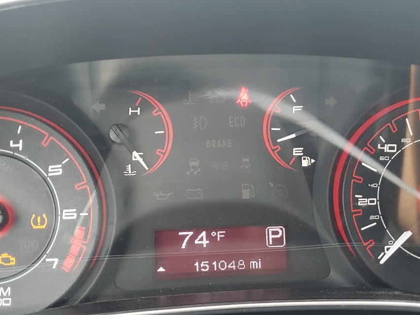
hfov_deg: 38.9
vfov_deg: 29.7
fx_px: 595
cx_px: 229
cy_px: 149
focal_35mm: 49
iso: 69
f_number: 1.5
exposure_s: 1/60.2
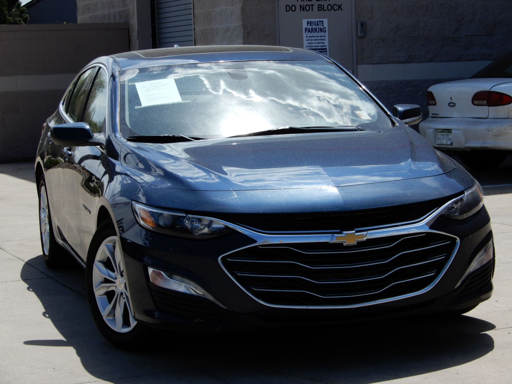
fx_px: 1405
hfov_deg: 20.7
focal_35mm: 95
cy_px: 192
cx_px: 256
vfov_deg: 15.6
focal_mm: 16.9
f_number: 5
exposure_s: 1/500
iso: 80
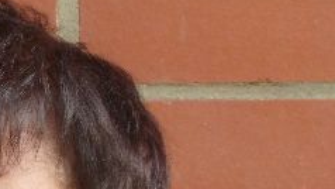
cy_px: 324
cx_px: -59
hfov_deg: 4.4
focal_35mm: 495
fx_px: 4398
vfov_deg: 2.5
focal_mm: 27.8
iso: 200
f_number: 4.5
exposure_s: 1/50
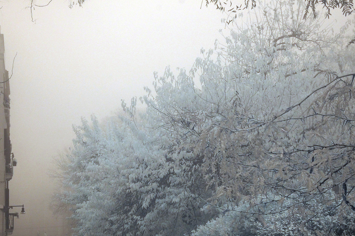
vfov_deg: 16.3
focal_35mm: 83
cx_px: 146
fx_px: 818
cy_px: 190
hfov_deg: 24.5
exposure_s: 1/200
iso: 200
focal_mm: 32
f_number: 8
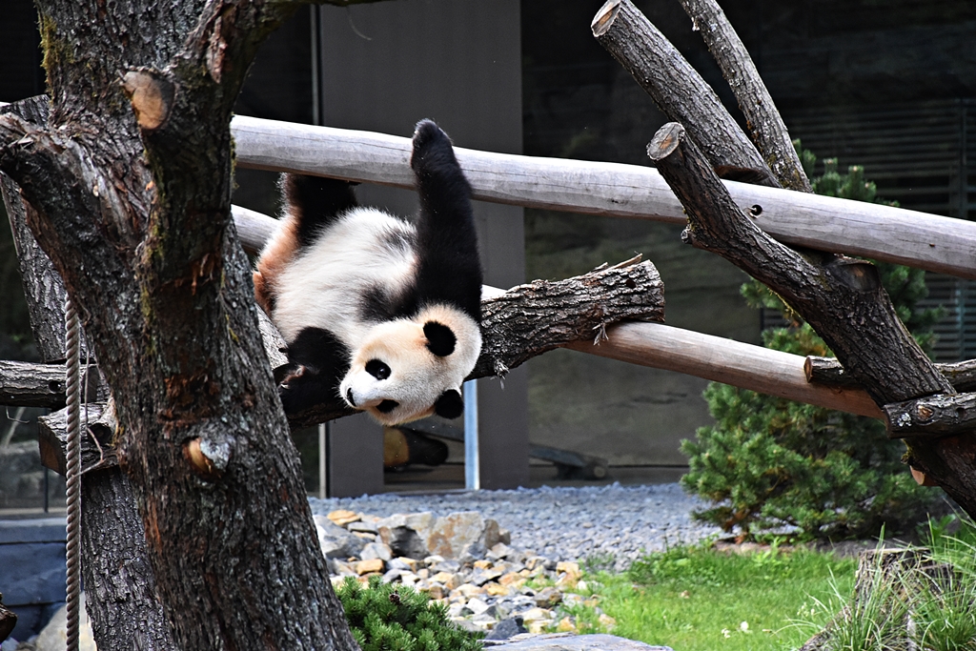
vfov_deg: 6.5
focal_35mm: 210
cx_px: 488
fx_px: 5694
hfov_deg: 9.8
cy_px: 326
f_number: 5.6
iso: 2000
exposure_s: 1/500
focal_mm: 140
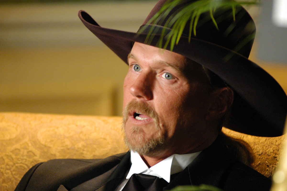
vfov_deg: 4.6
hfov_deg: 6.9
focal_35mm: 300
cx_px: 144
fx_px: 2390
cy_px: 96
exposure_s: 1/60
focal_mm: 200
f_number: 2.8
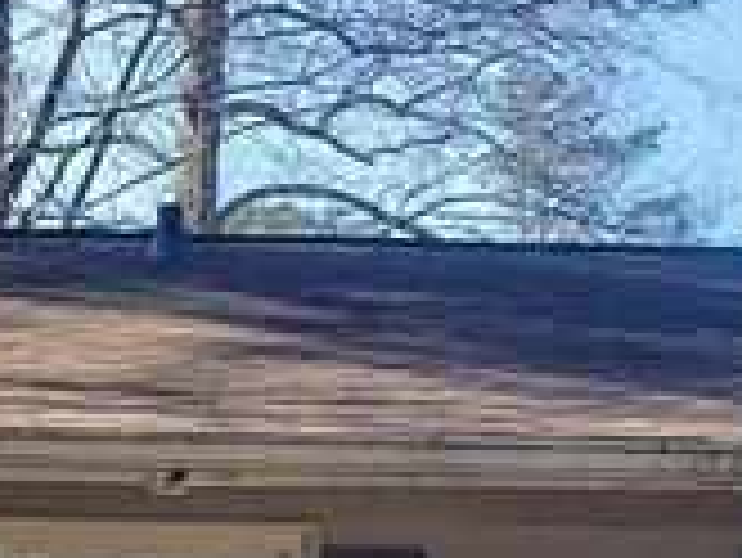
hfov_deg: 11.6
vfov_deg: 8.7
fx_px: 3454
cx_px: -490
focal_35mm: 161
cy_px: 1156
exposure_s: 1/292
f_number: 2.4
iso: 50
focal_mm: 4.3
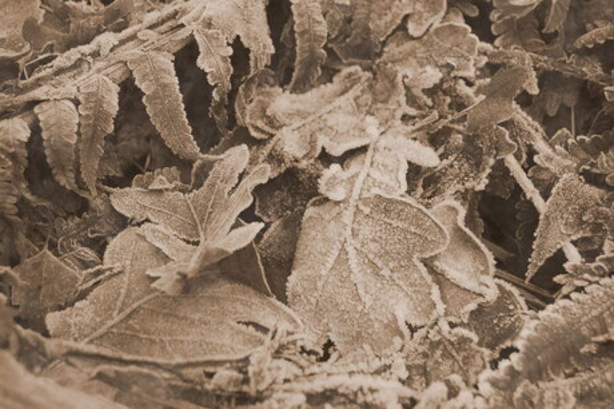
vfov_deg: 17.5
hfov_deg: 26.0
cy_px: 204
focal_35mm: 78
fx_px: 1329
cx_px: 307
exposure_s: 1/25
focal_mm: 52
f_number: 7.1
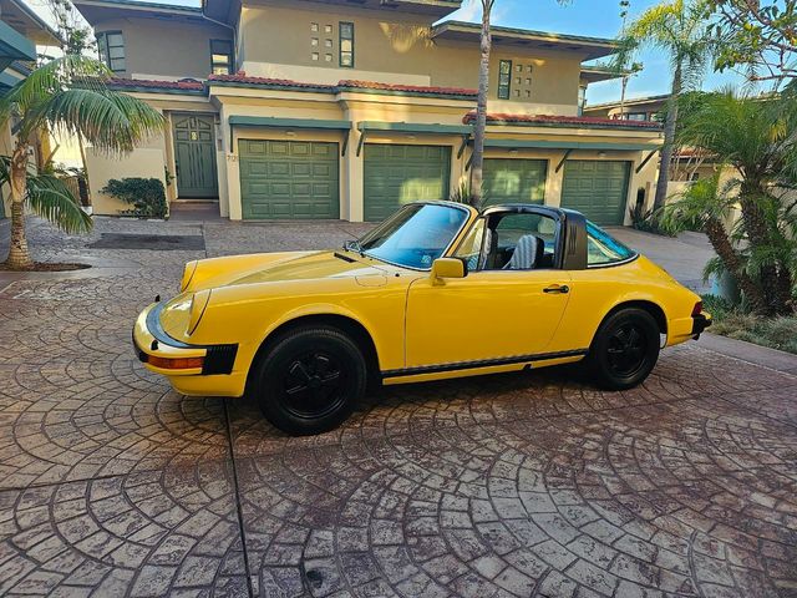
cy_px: 299
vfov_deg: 58.9
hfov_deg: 73.9
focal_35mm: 23
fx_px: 530
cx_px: 398
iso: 20
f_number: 1.7
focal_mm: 6.3
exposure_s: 1/207
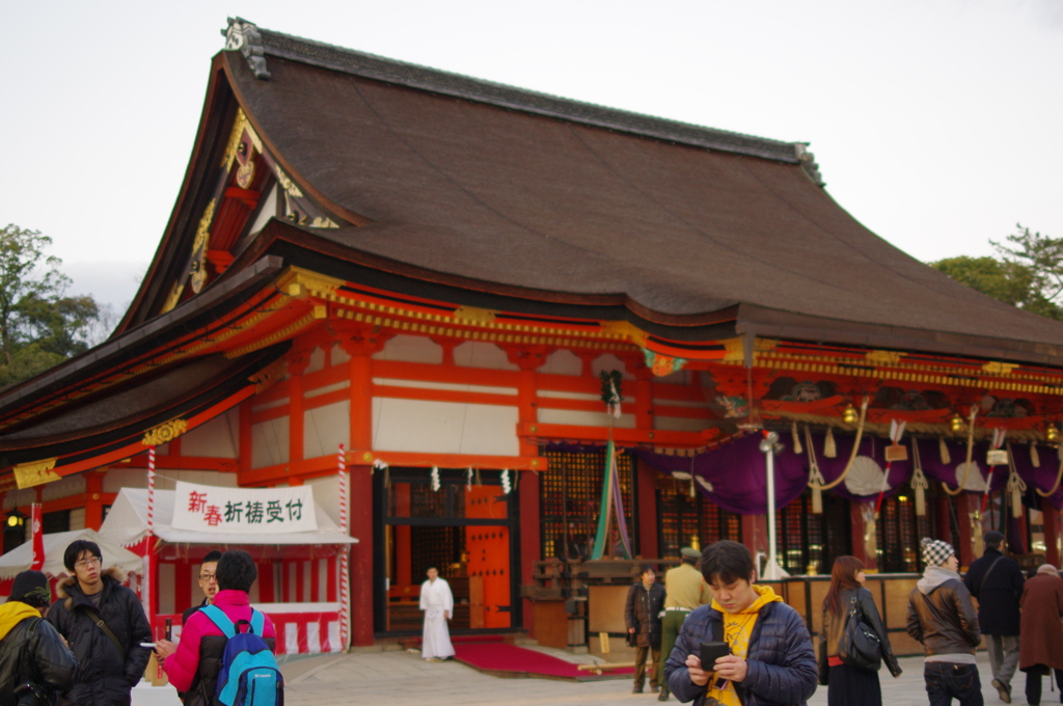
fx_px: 1357
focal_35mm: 46
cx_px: 532
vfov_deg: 29.2
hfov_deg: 42.8
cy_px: 353
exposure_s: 1/60
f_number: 2
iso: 400
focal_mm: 31
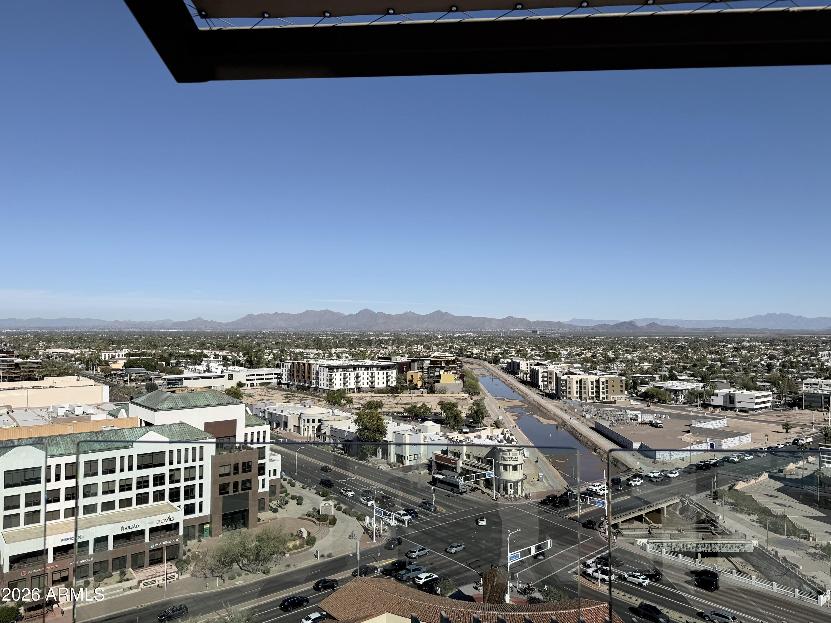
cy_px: 312
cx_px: 416
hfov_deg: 71.6
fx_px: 576
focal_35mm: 24
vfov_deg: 56.8
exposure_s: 1/10309
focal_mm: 6.76
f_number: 1.78
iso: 80
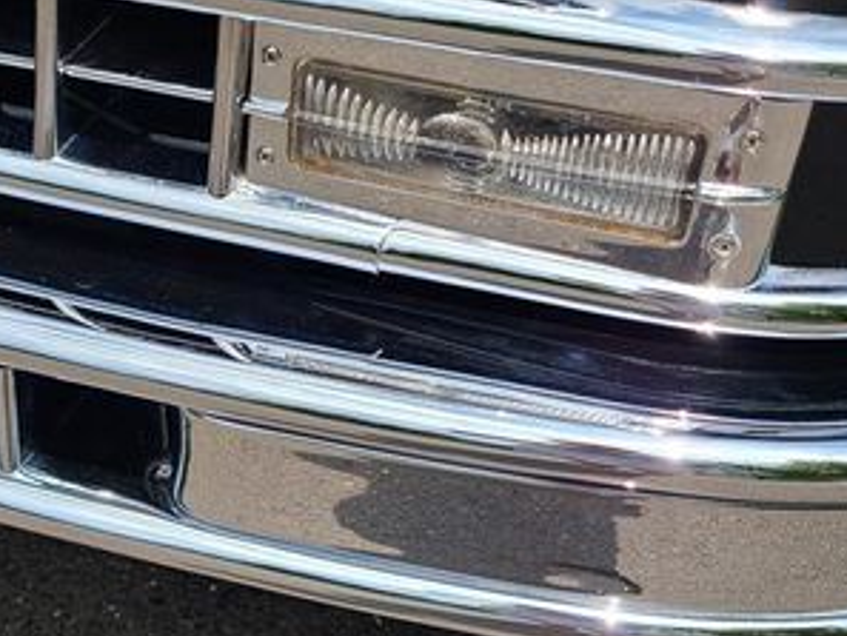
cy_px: 271
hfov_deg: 33.8
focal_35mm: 56
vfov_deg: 26.1
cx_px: 240
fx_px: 1371
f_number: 1.8
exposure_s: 1/2043
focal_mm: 5.4
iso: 40
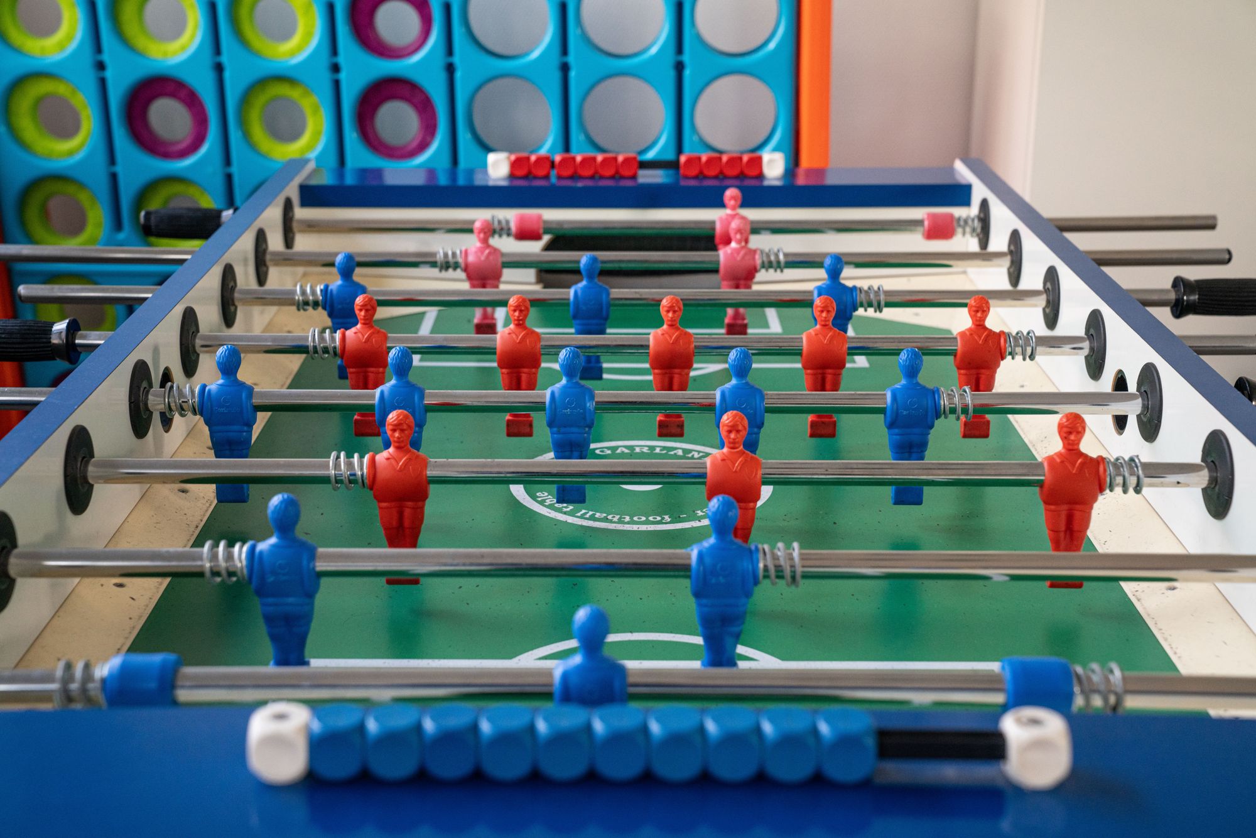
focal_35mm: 53
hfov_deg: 37.5
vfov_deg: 25.5
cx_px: 628
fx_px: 1849
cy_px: 419
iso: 1600
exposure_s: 1/100
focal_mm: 53
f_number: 5.6
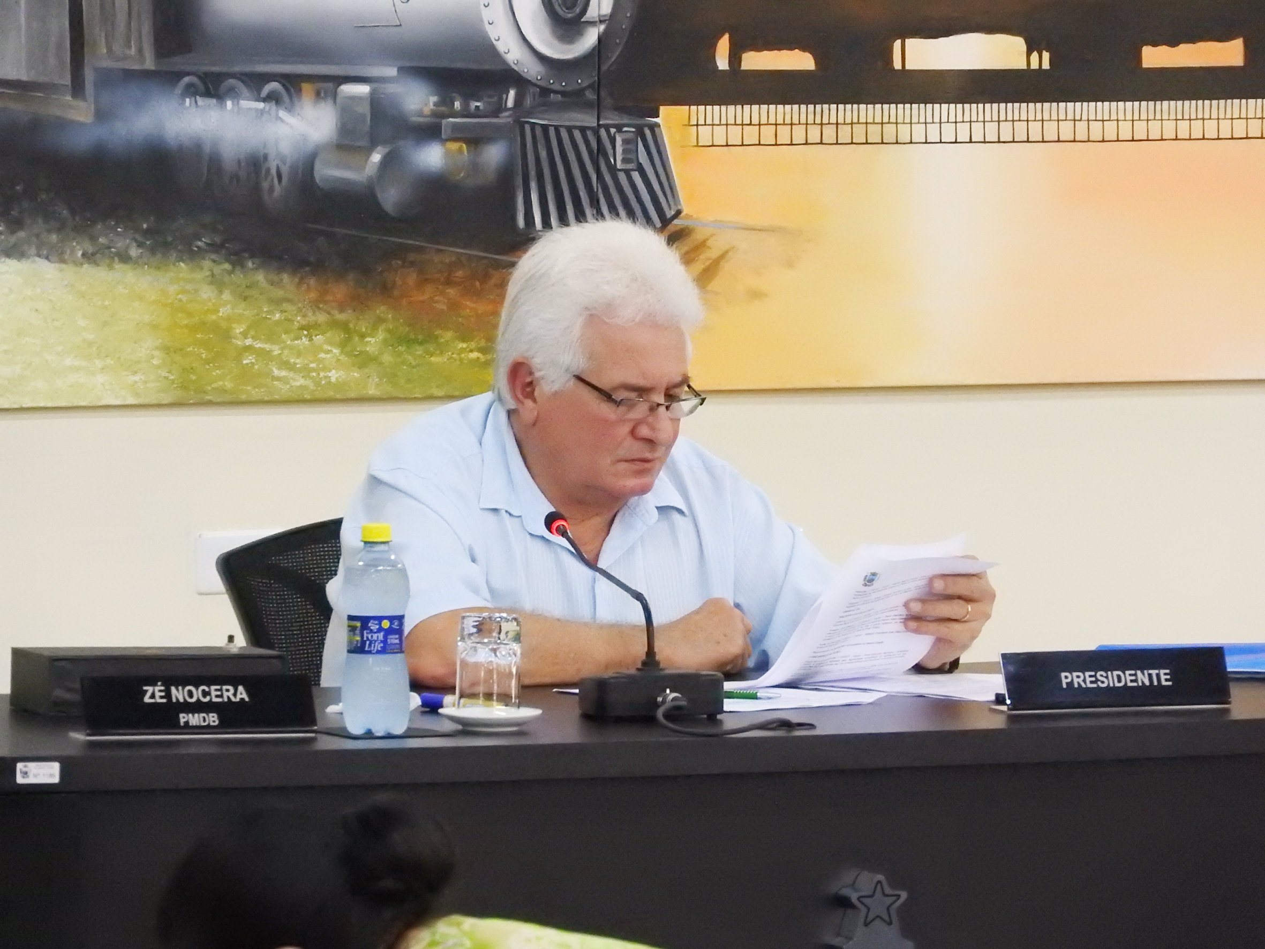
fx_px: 18274
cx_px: 632
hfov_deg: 4.0
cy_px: 474
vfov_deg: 3.0
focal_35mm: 500
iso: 1600
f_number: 5.6
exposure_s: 1/30
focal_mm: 89.6
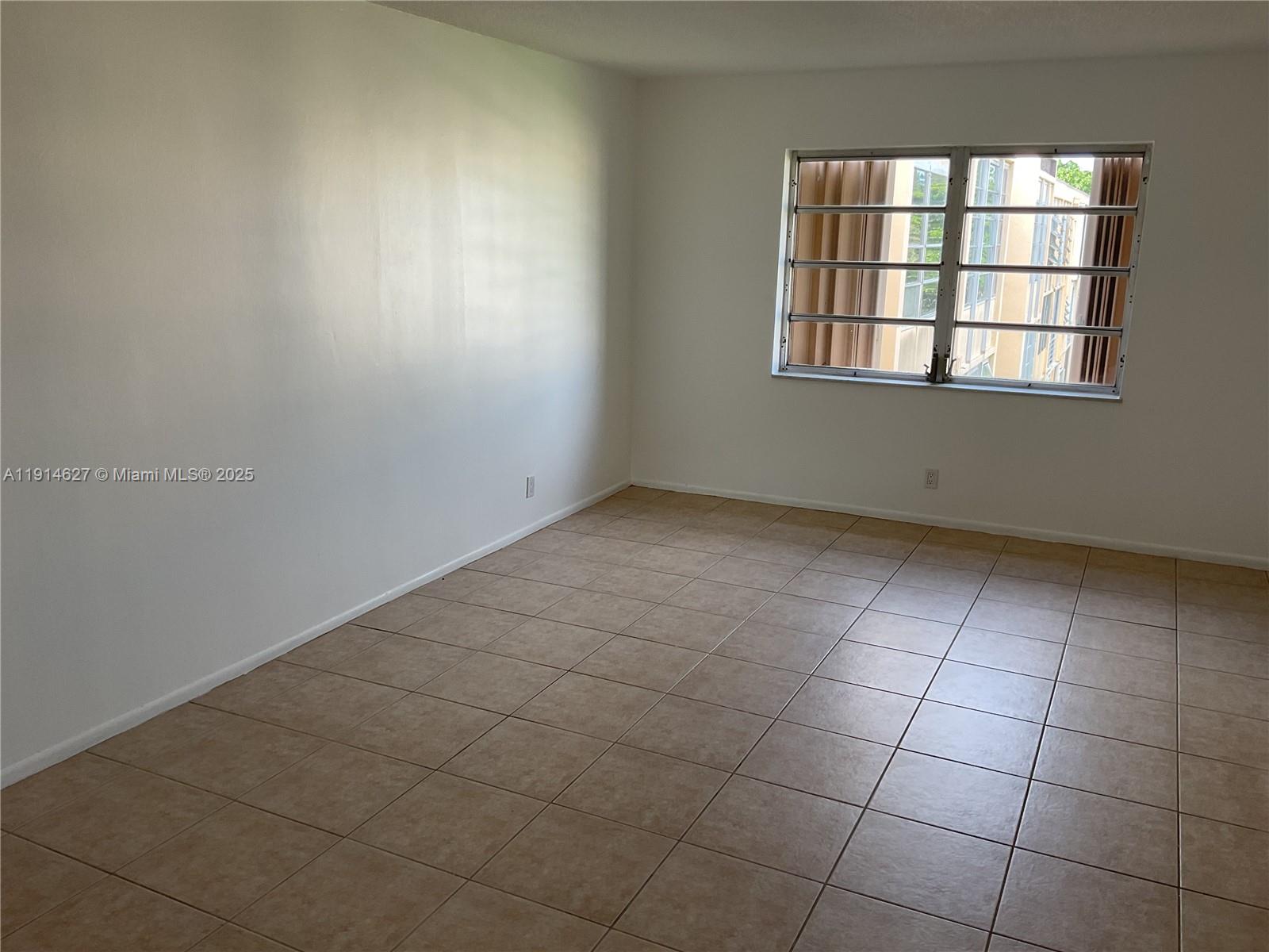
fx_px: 1063
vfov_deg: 48.2
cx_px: 634
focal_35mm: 29
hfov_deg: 61.7
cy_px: 476
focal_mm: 3
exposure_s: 1/120
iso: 32
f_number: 1.8
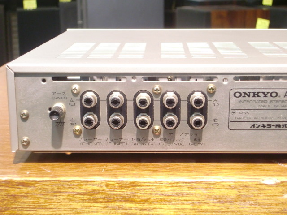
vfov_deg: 22.3
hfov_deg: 29.4
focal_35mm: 66
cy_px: 108
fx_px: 547
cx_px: 144
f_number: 4.1
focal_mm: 11.7
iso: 400
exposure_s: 1/20
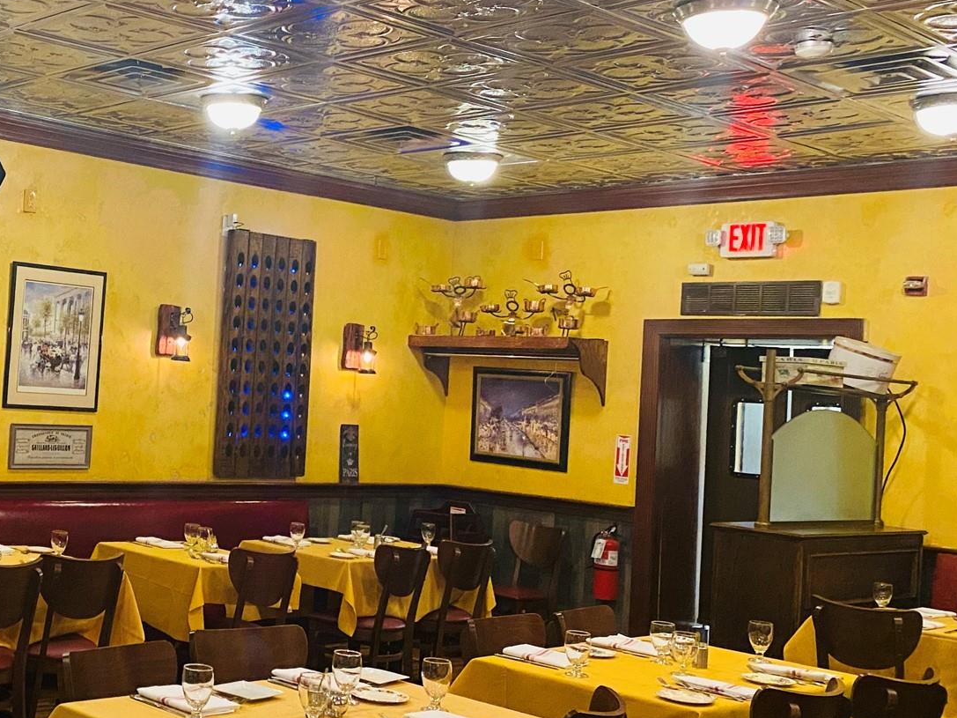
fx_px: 1355
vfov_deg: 29.7
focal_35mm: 49
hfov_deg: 36.1
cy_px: 331
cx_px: 64
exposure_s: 1/30
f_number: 1.8
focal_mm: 4.25
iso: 640
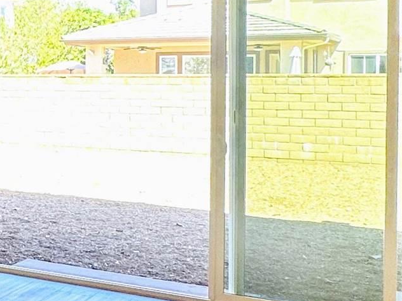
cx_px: -195
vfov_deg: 21.5
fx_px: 790
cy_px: 86
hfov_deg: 23.2
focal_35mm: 68
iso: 64
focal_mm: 2.22
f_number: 2.2
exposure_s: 1/120
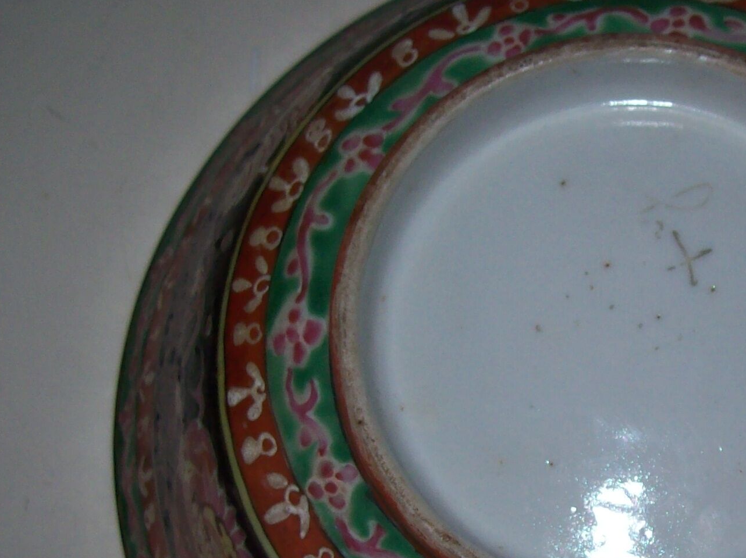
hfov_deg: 23.9
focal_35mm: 80
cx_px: 637
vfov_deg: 18.3
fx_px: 1723
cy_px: 424
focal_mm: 6
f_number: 2.7
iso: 80
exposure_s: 1/64
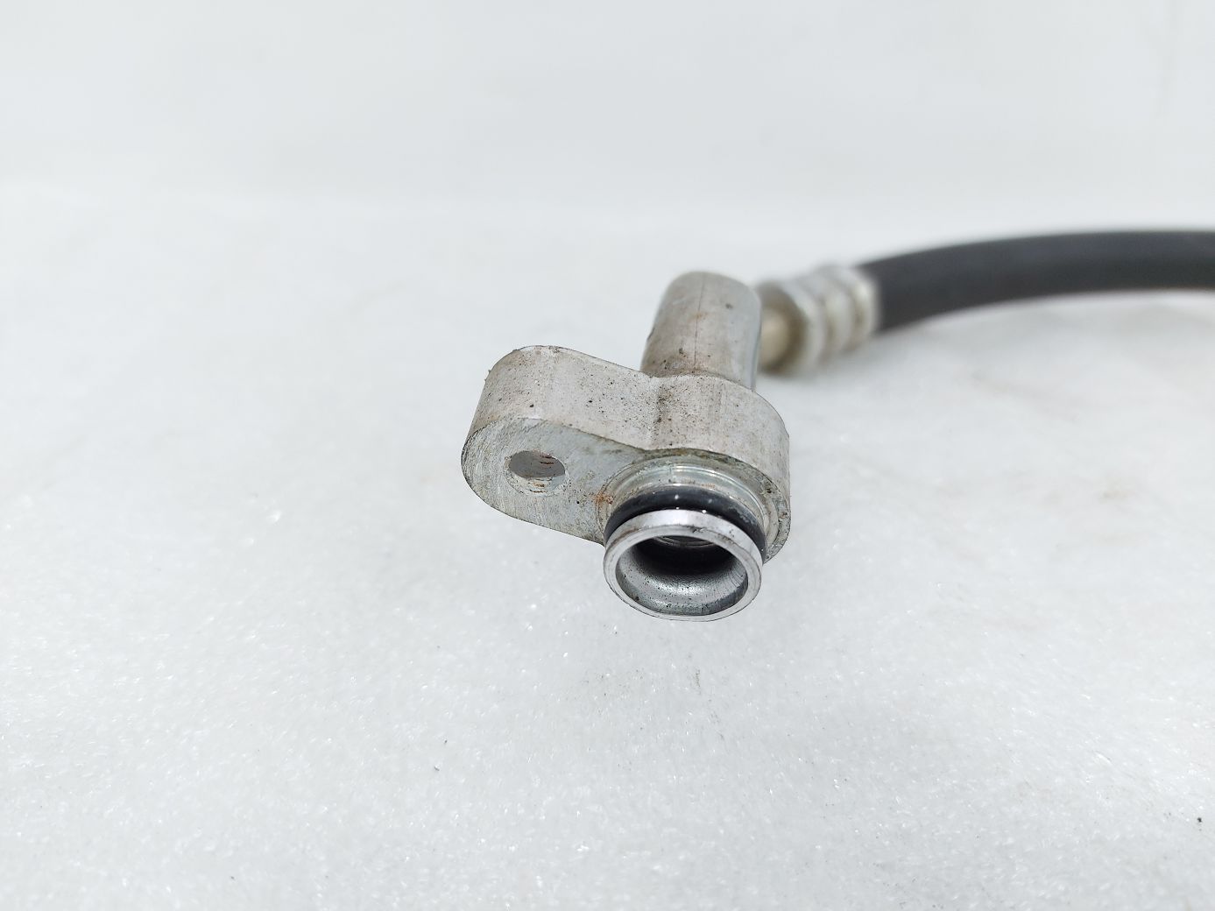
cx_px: 608
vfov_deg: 56.8
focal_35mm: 24
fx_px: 842
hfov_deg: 71.6
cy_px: 456
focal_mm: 5.23
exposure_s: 1/50
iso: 64
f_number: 1.8
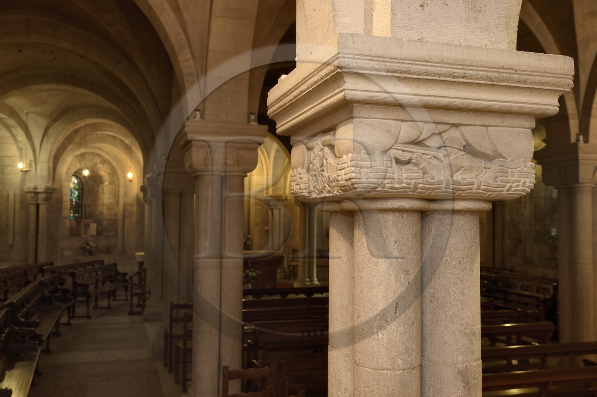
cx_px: 298
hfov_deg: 54.5
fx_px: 580
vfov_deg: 37.8
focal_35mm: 35
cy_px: 198
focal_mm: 35
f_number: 5.6
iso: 800
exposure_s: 1/6
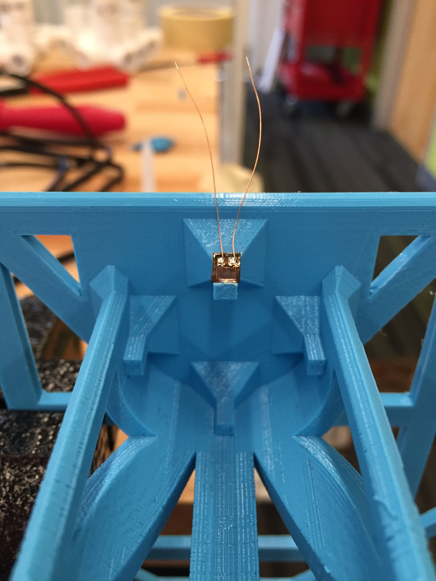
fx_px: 487
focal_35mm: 29
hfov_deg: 48.2
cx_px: 218
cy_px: 290
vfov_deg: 61.7
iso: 125
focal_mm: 4.15
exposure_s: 1/30
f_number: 2.2
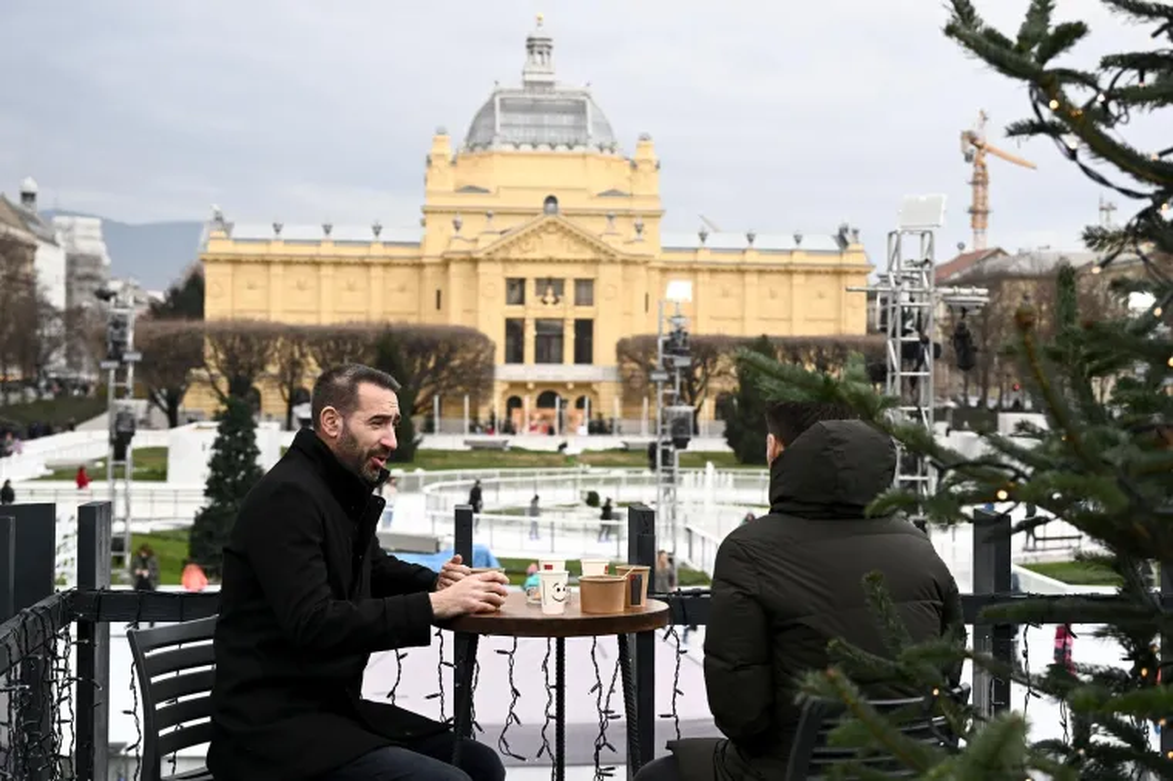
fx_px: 1628
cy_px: 390
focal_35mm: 50
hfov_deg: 39.6
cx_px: 586
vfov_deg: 27.0
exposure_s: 1/1600
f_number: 4
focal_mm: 50
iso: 500
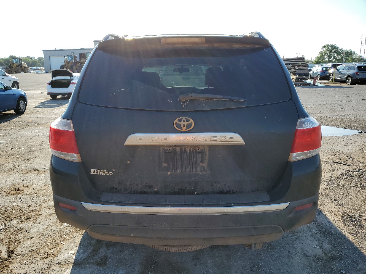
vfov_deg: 53.1
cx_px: 183
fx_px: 275
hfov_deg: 67.3
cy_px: 137
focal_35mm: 26
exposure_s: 1/1667
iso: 50
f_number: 1.5
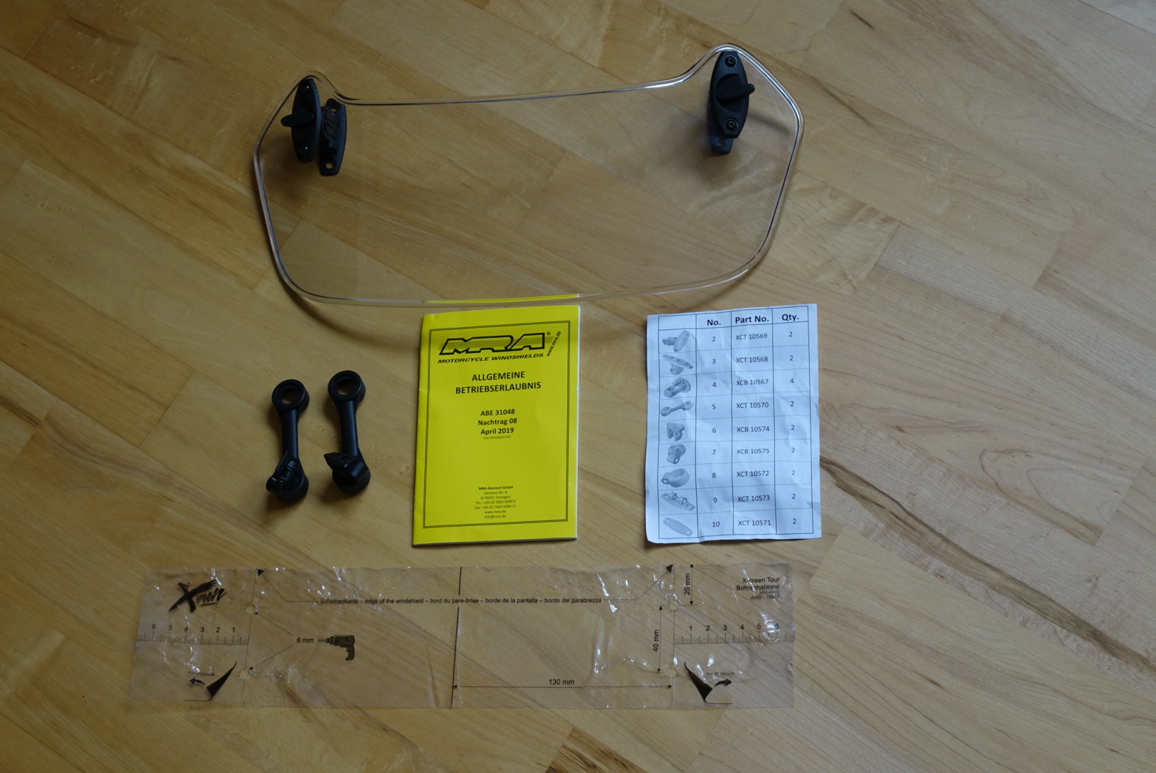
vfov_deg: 19.5
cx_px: 578
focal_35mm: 70
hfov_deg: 28.8
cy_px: 386
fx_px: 2249
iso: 160
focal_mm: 25.71
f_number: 4.5
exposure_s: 1/20
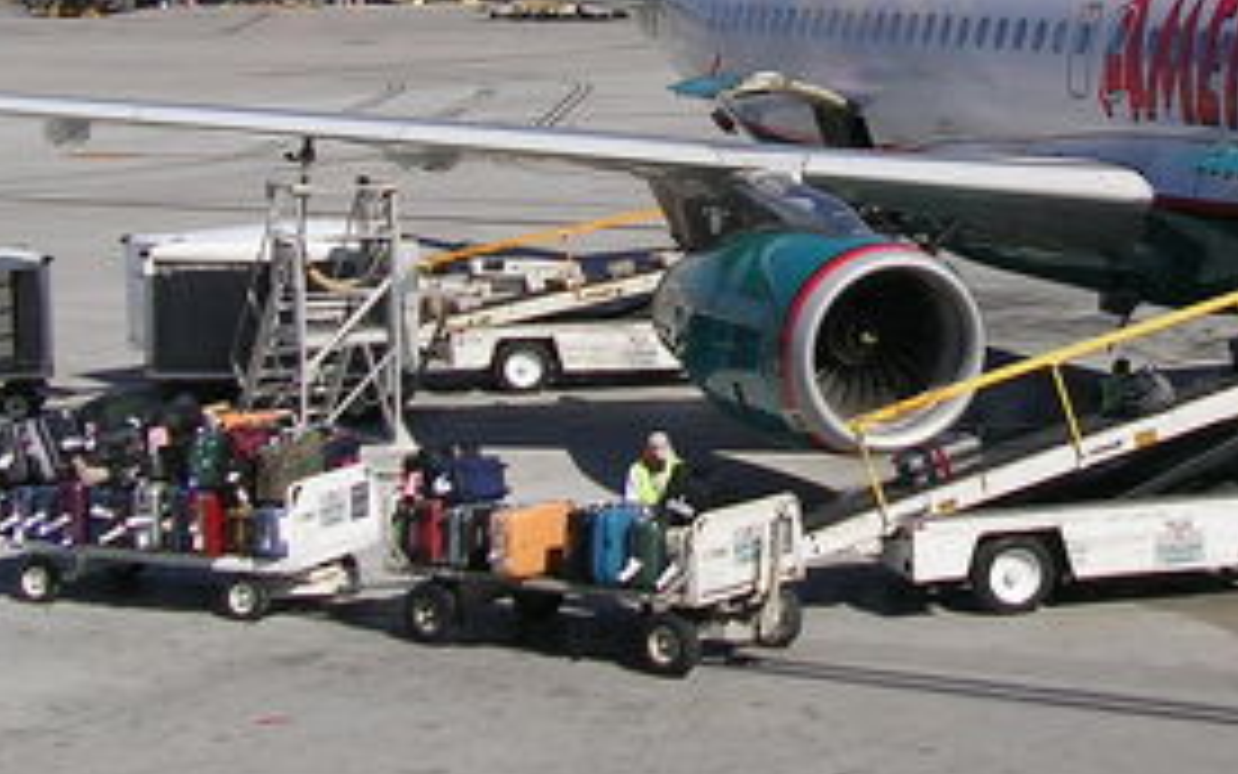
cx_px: 977
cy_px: 142
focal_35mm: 95
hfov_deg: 21.6
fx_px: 3206
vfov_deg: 13.7
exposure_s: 1/268
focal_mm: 5.8
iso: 50
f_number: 2.8
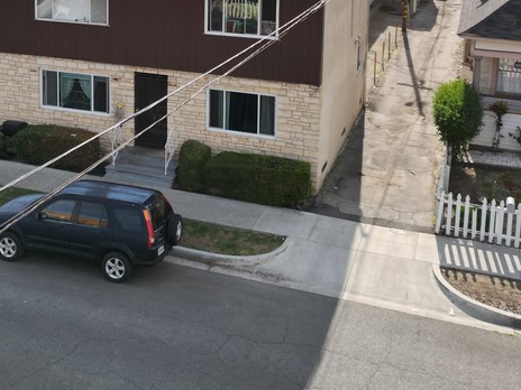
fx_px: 798
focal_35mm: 53
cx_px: 119
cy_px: 12
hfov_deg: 35.2
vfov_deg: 26.3
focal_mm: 6.72
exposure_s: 1/90
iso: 100
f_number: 1.7
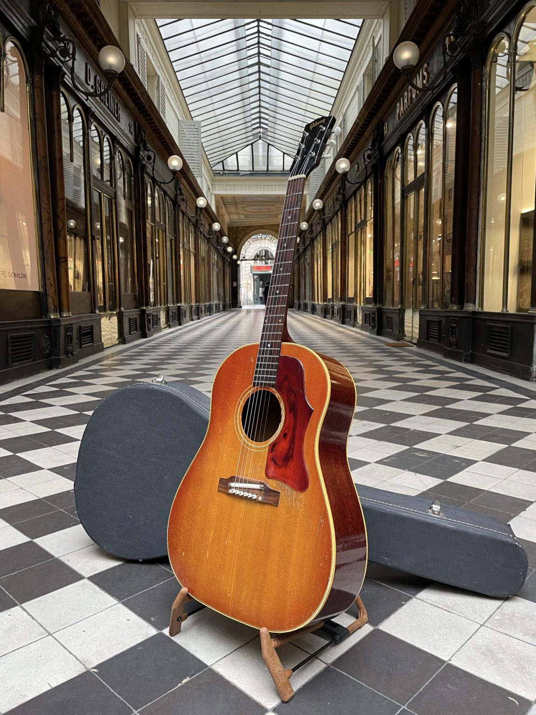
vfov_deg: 67.3
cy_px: 358
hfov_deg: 53.1
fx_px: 537
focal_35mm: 26
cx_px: 268
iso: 64
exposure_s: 1/50
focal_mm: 4.2
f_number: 1.6
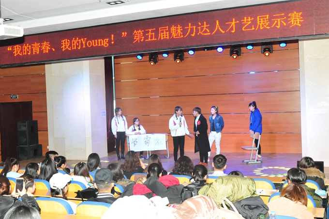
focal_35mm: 44
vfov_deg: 30.8
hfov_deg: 45.0
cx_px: 164
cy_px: 110
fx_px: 397
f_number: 7.1
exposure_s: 1/100
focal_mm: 29
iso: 800
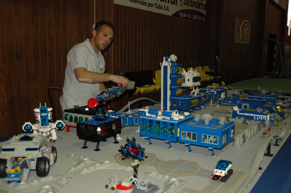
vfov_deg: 33.0
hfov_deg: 48.0
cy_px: 96
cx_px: 146
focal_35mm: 40
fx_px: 327
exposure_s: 1/60
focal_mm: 27
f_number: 4
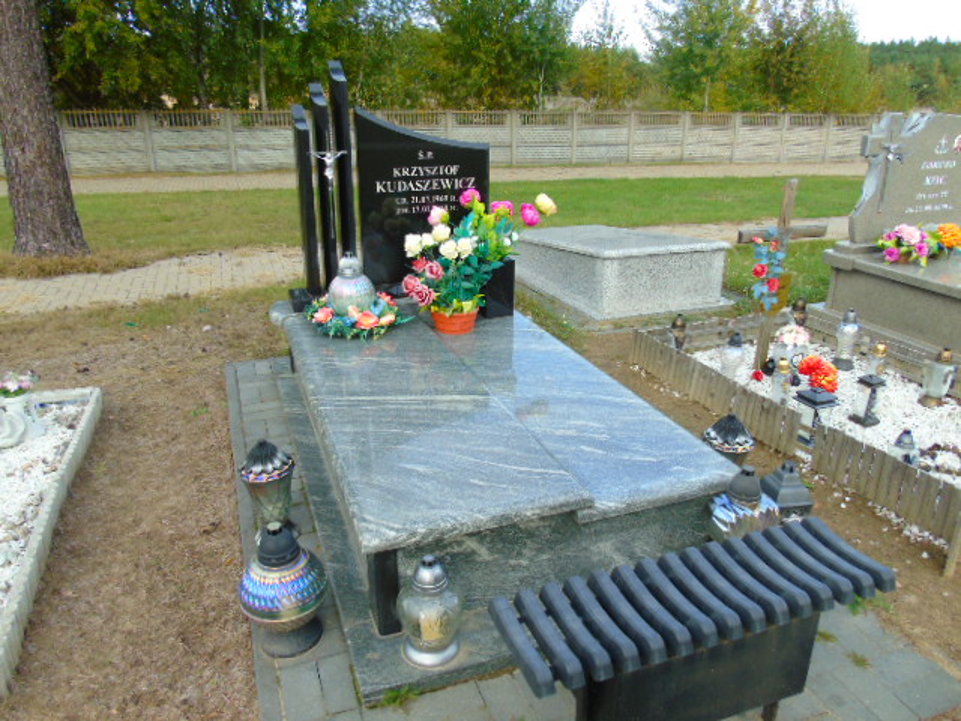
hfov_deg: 69.4
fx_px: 694
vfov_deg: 54.9
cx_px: 480
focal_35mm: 25
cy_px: 360
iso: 80
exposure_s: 1/160
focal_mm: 4.4
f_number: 3.4
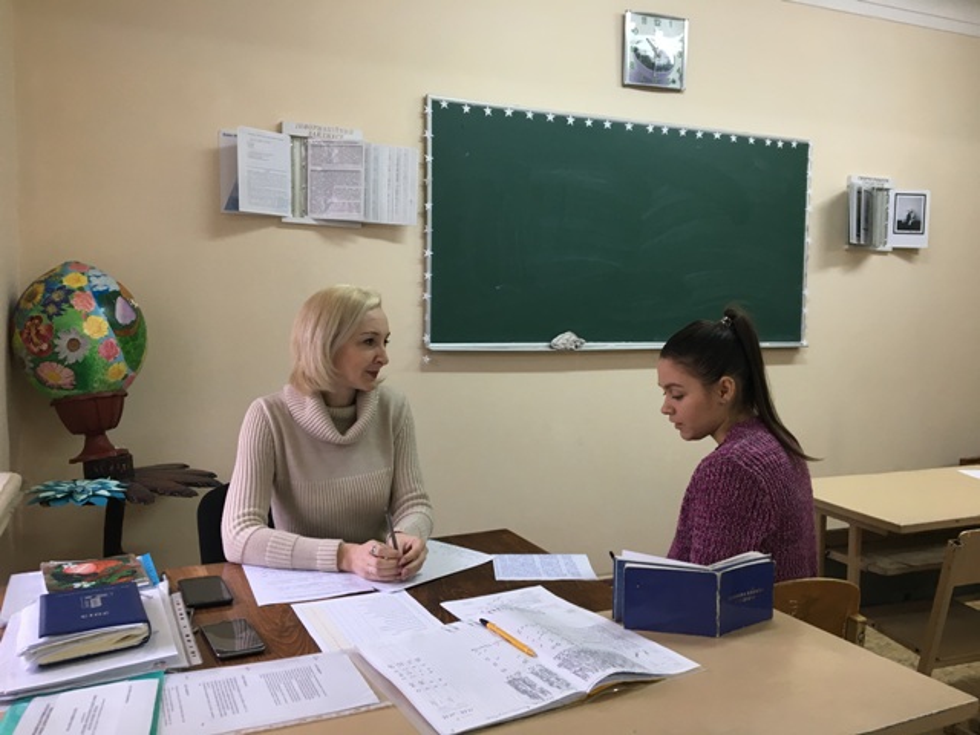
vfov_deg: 48.2
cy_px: 368
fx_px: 821
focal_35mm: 29
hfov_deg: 61.7
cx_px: 490
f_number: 2.2
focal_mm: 4.15
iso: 80
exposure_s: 1/33
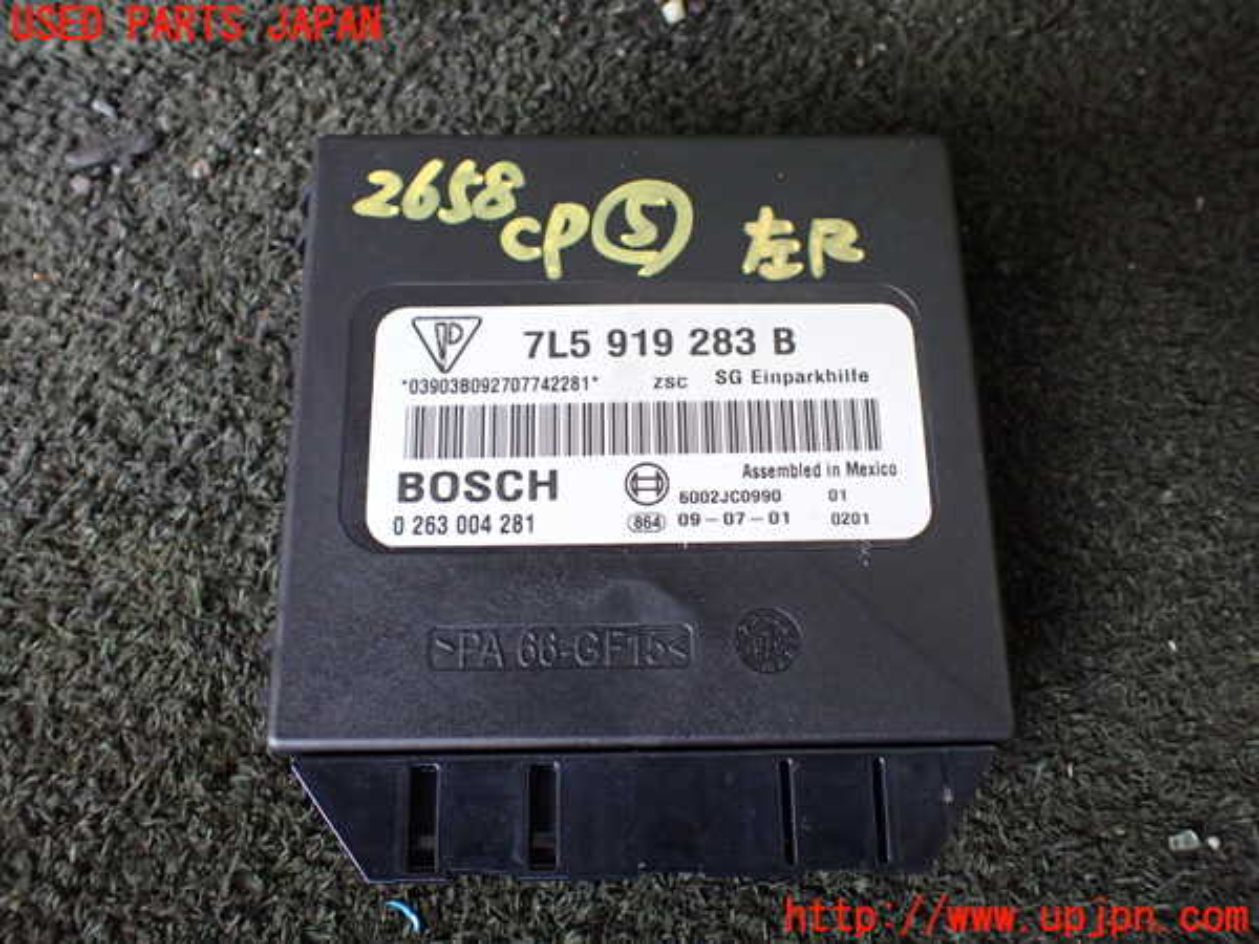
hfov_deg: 60.0
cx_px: 630
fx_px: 1091
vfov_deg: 46.8
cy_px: 472
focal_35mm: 30
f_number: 2.3
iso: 400
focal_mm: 5.4
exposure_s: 1/125
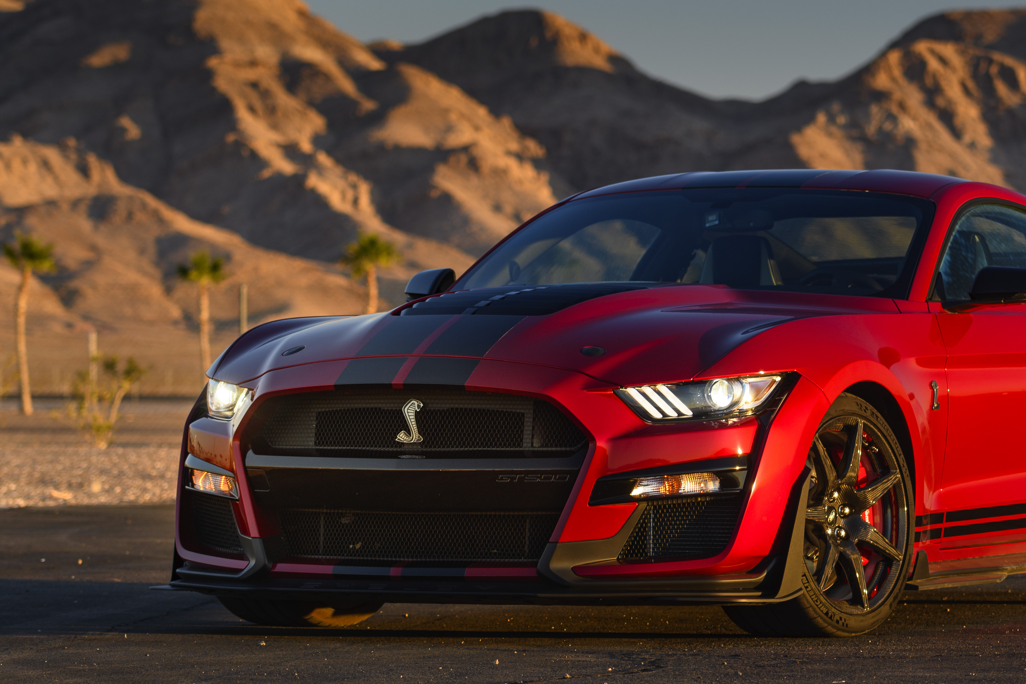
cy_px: 298
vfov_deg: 6.6
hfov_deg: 9.9
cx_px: 688
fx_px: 5899
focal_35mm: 207
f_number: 4
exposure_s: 1/60
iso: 100
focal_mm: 102
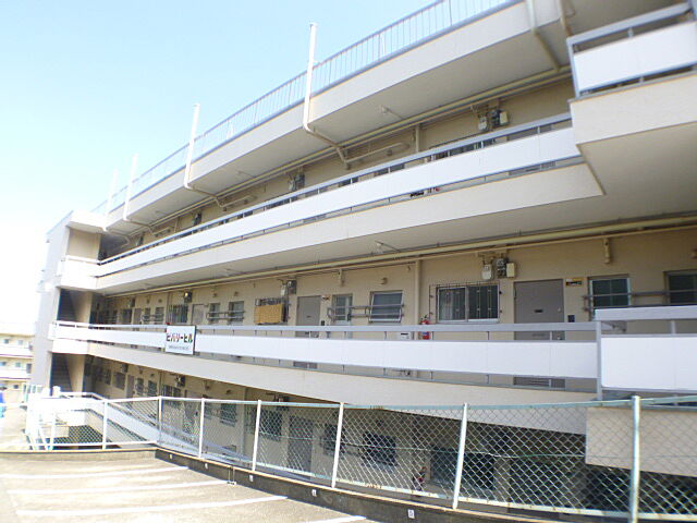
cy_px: 262
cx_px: 348
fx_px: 644
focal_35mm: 32
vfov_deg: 44.2
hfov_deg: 56.8
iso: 100
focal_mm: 5.7
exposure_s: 1/250
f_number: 2.9
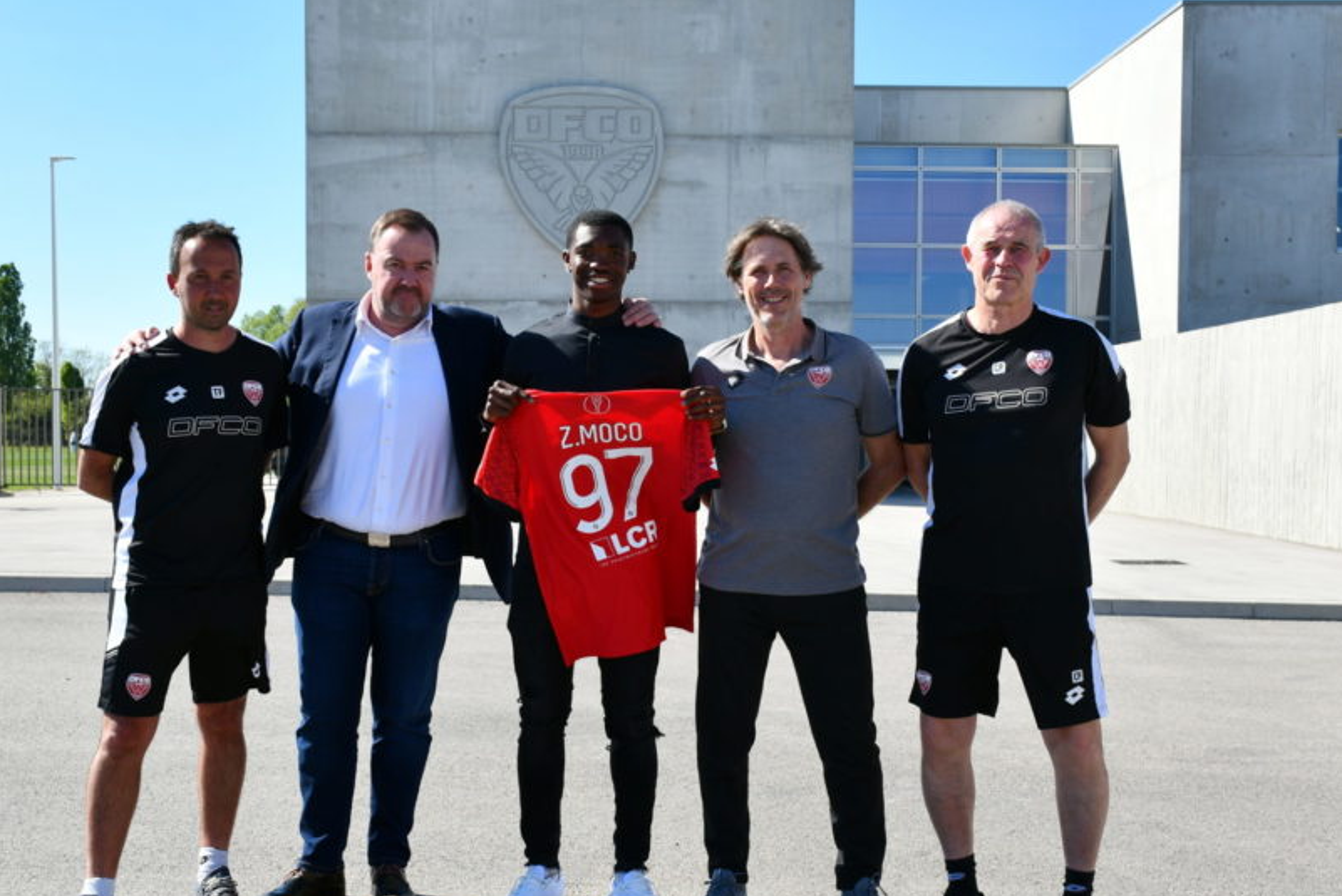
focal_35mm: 46
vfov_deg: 29.2
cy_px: 512
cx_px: 640
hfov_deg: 42.7
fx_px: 1716
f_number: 8
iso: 100
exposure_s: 1/250
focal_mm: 24
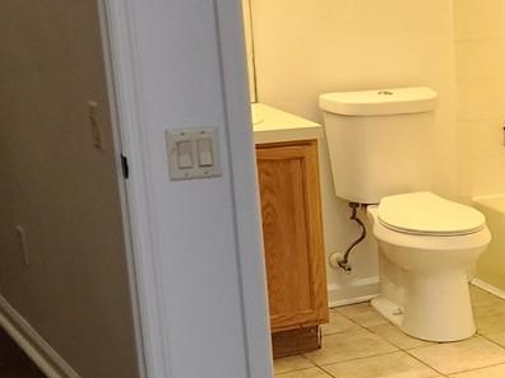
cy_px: 336
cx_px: 694
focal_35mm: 93
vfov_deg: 15.7
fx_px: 1357
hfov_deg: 19.2
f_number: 1.8
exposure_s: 1/120
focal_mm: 6.4
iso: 320
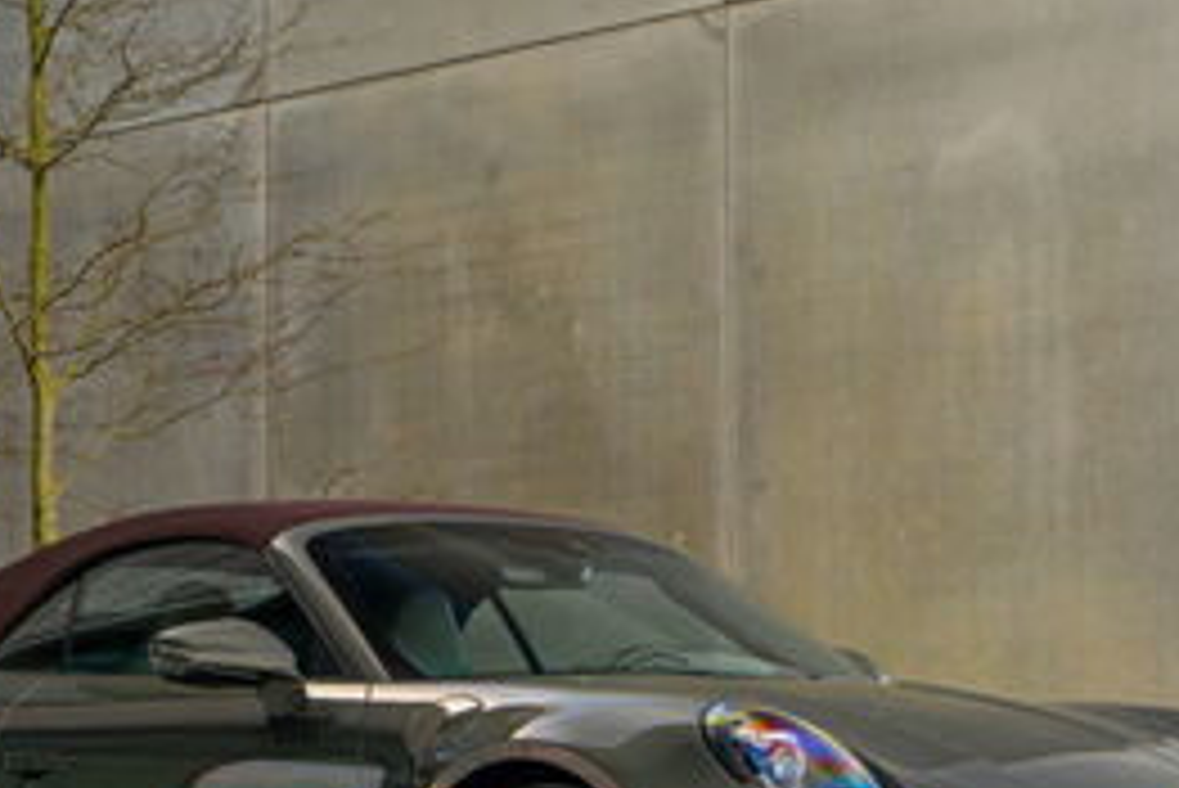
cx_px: 508
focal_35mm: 129
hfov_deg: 15.9
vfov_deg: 10.6
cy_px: 783
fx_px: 4227
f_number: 5
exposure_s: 1/160
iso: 200
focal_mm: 44
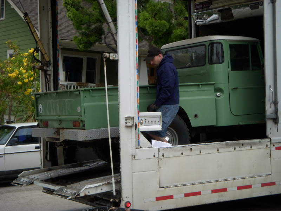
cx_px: 140
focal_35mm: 76
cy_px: 106
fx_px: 617
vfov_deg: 19.4
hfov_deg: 25.7
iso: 100
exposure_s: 1/320
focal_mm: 12.6
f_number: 3.8
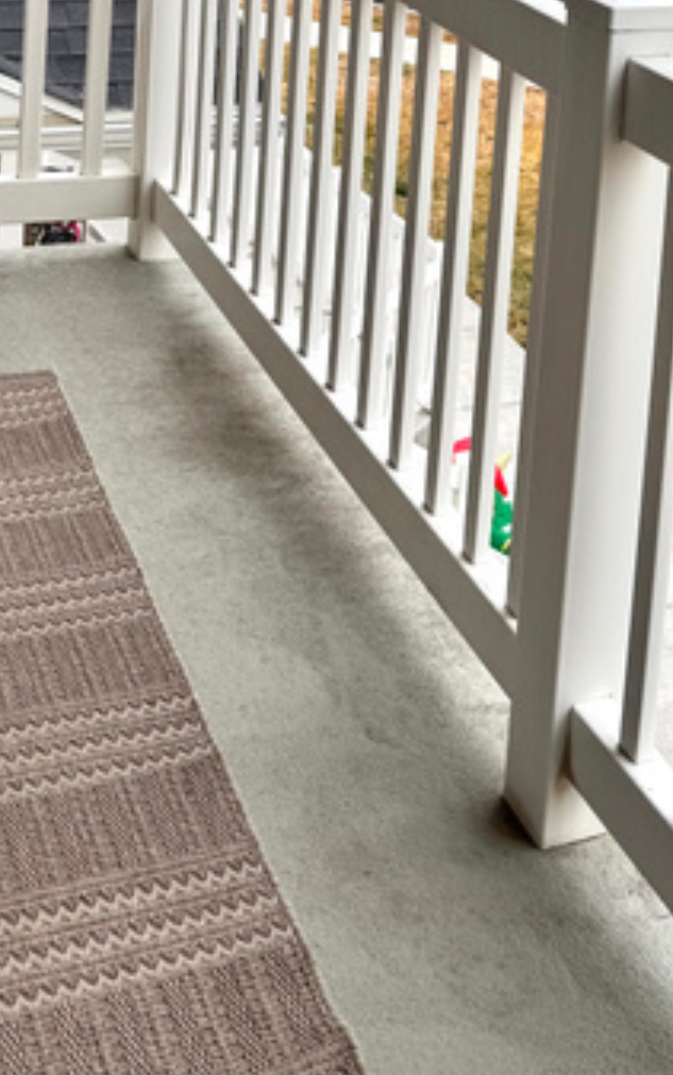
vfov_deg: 32.2
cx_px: 657
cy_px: -13
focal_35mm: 58
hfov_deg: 21.7
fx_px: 1700
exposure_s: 1/1425
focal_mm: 6.76
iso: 80
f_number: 1.78
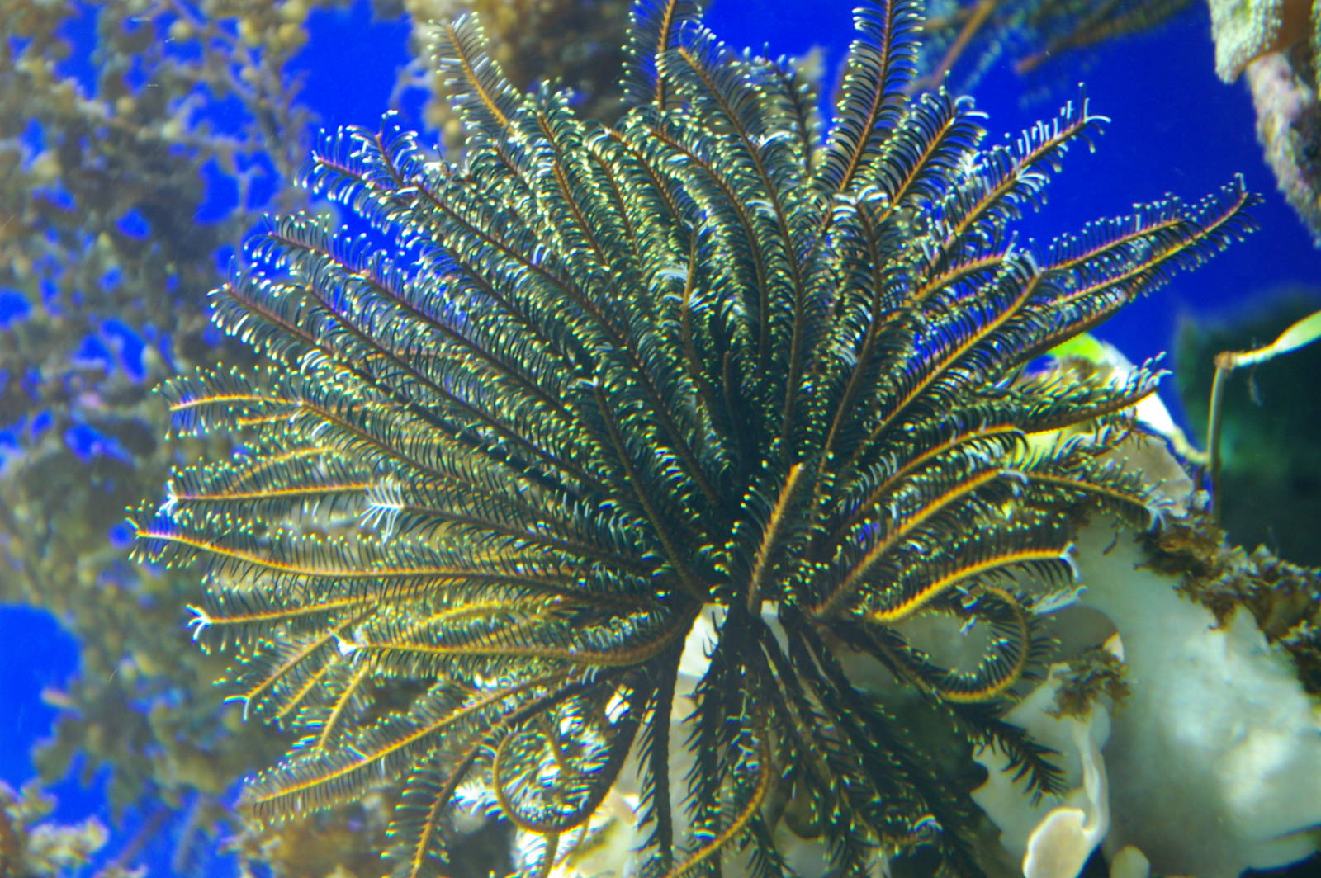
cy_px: 439
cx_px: 660
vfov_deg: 18.2
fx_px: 2750
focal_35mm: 75
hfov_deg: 27.0
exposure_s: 1/8
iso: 400
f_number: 5.6
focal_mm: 50
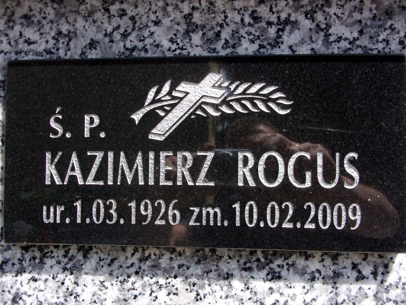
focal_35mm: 28
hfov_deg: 63.4
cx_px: 203
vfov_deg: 49.7
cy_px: 152
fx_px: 328
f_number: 3.9
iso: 80
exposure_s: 1/240
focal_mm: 5.1
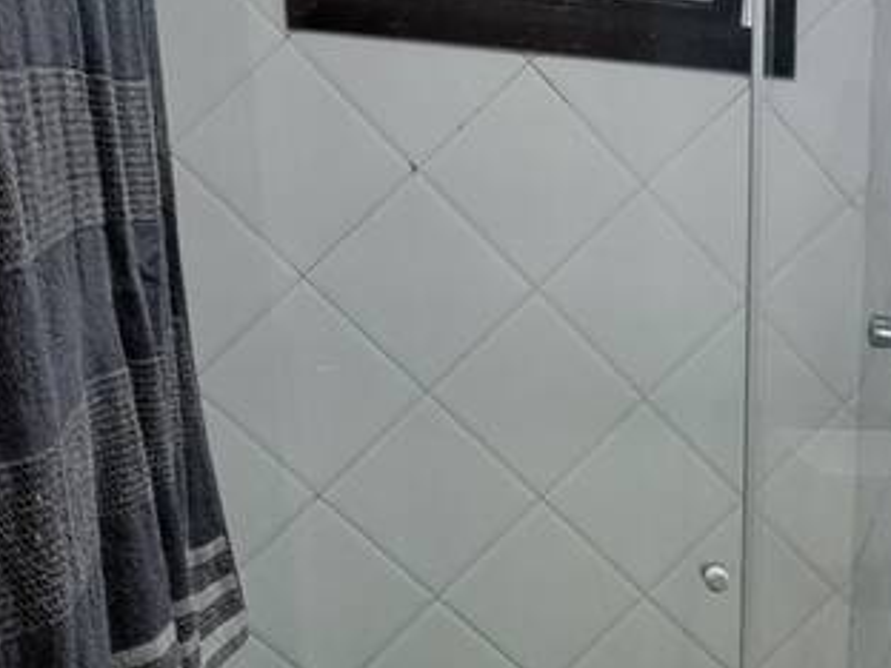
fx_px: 1544
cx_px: 1117
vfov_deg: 22.8
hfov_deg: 27.6
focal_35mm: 60
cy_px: 754
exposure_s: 1/40
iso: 100
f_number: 2.2
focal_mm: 1.74
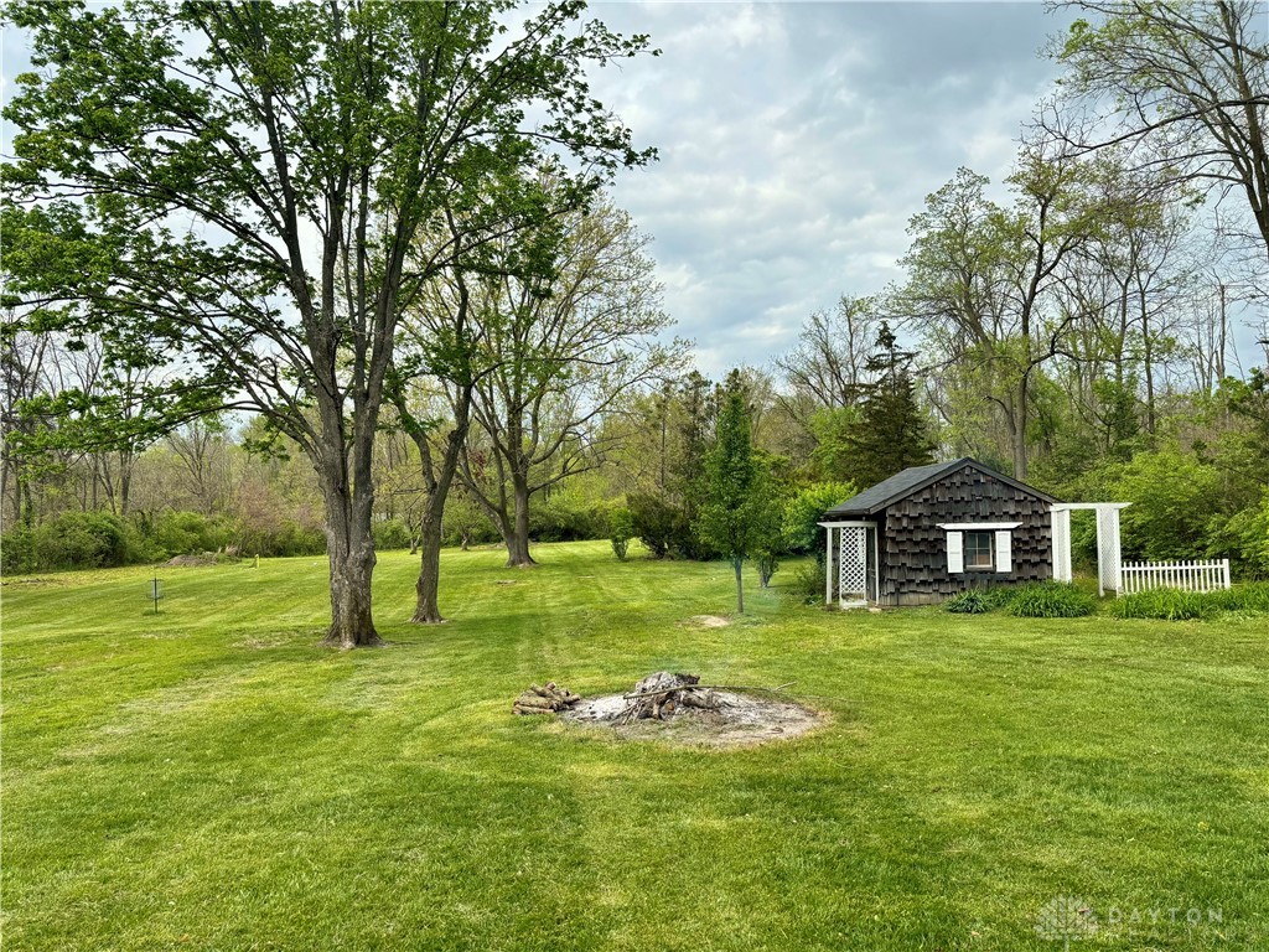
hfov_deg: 67.3
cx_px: 634
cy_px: 476
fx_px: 953
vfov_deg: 53.1
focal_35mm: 26
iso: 50
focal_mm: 5.96
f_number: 1.6
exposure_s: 1/2342
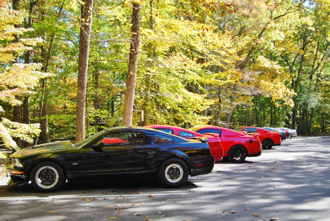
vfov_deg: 28.2
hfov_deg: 41.1
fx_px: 441
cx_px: 165
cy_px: 110
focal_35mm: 48
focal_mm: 32
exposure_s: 1/125
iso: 125
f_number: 5.6
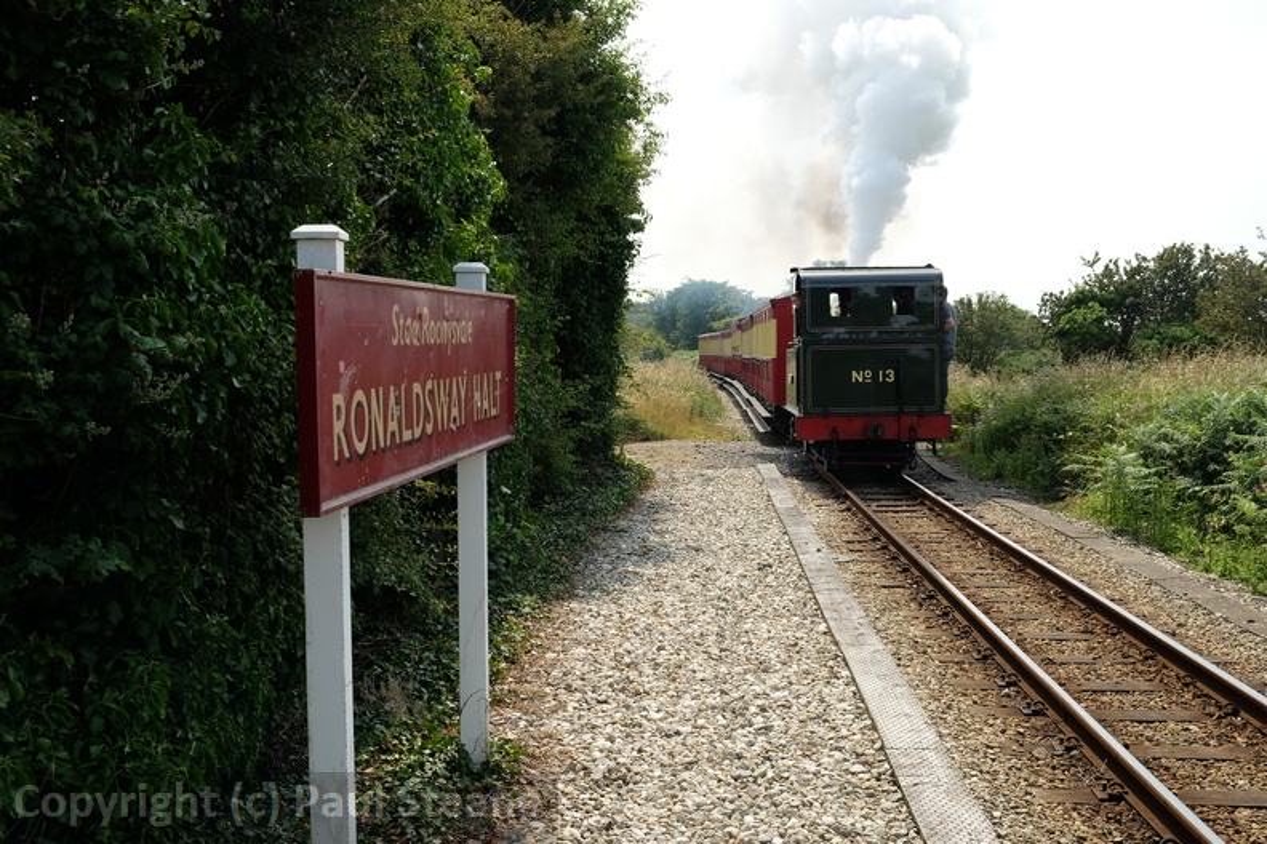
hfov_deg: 46.4
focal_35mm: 42
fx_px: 1478
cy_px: 422
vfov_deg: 31.9
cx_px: 634
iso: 200
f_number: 5.6
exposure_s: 1/320
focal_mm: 27.7
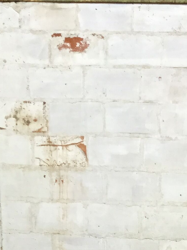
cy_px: 405
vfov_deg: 17.1
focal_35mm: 101
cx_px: 184
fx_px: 728
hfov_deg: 14.4
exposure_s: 1/33
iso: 25
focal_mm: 3.3
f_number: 2.4
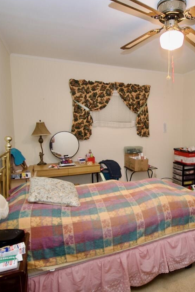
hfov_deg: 53.7
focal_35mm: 23
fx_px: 187
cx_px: 135
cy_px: 145
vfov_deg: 76.1
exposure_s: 1/80
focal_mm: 10
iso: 800
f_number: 4.5
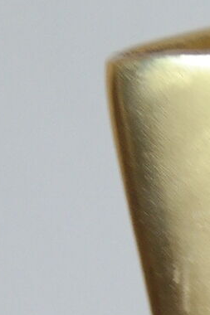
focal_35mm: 235
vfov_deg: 7.8
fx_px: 2058
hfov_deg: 5.3
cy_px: 875
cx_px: 761
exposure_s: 1/40
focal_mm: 20
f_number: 3.5
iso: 200
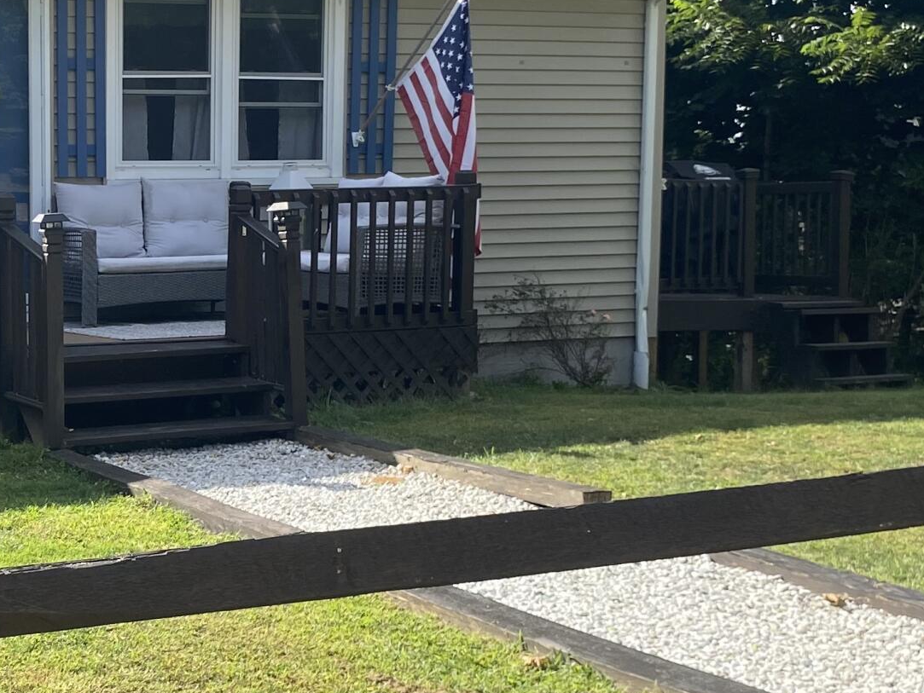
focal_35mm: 72
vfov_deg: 20.4
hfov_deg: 25.6
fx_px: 1923
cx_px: -11
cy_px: 430
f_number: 1.8
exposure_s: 1/981
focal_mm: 4.25
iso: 32
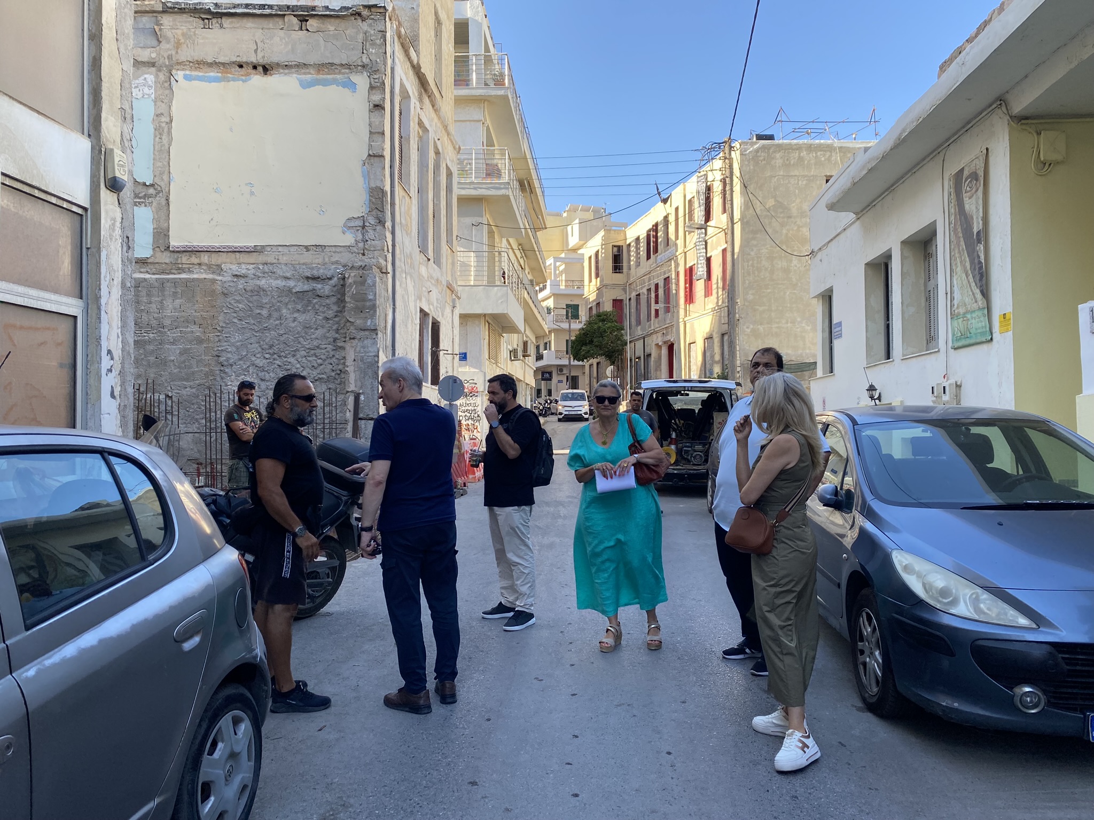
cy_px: 410
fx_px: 822
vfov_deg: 53.1
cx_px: 547
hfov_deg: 67.3
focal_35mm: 26
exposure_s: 1/456
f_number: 1.8
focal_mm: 4.25
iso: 32
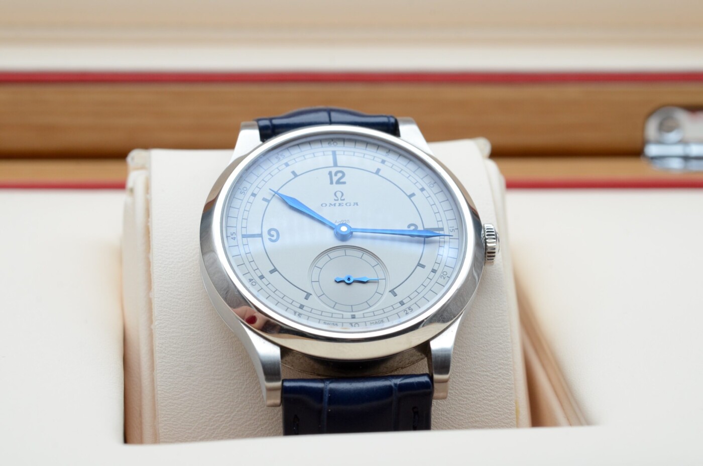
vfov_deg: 15.1
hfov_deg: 22.7
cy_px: 233
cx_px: 352
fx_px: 1754
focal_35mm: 90
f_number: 10
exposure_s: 1/40
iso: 500
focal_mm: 60
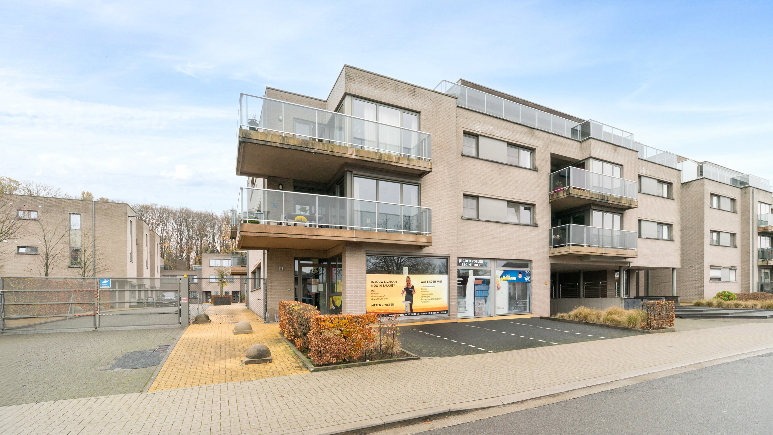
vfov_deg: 63.7
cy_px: 245
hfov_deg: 95.9
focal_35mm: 17
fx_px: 348
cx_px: 392
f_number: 11
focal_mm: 16
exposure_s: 1/25
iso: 400
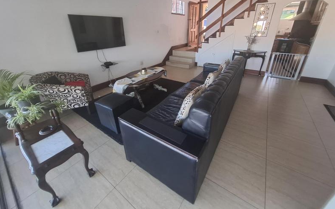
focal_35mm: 14
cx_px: 166
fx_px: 128
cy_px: 83
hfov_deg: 105.3
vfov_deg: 77.7
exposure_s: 1/40
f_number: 2.2
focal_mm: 1.74
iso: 100
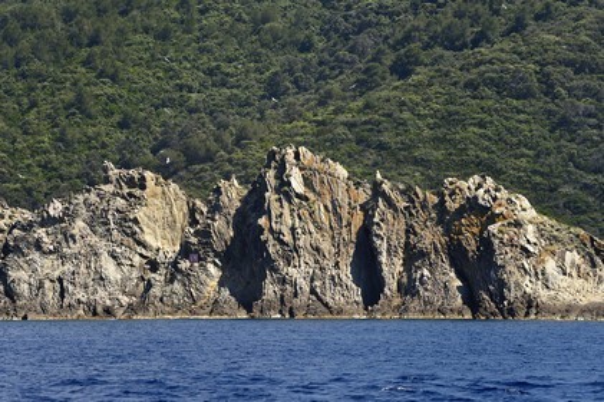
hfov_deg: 10.3
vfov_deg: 6.9
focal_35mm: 200
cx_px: 302
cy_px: 201
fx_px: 3353
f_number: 9
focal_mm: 200
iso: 200
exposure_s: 1/400
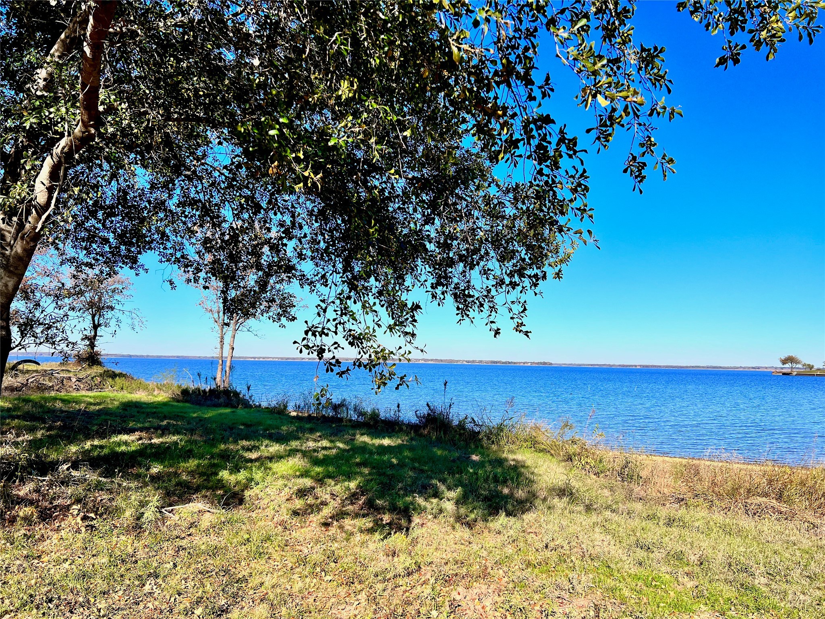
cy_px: 310
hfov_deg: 67.3
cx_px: 412
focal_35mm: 26
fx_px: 620
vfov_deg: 53.1
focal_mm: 5.7
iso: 50
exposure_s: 1/3968
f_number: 1.5
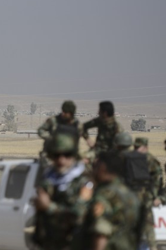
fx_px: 2879
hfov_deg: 3.3
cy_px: 95
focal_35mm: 416
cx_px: -68
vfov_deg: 5.0
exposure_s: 1/2500
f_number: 3.2
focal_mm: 170
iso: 100
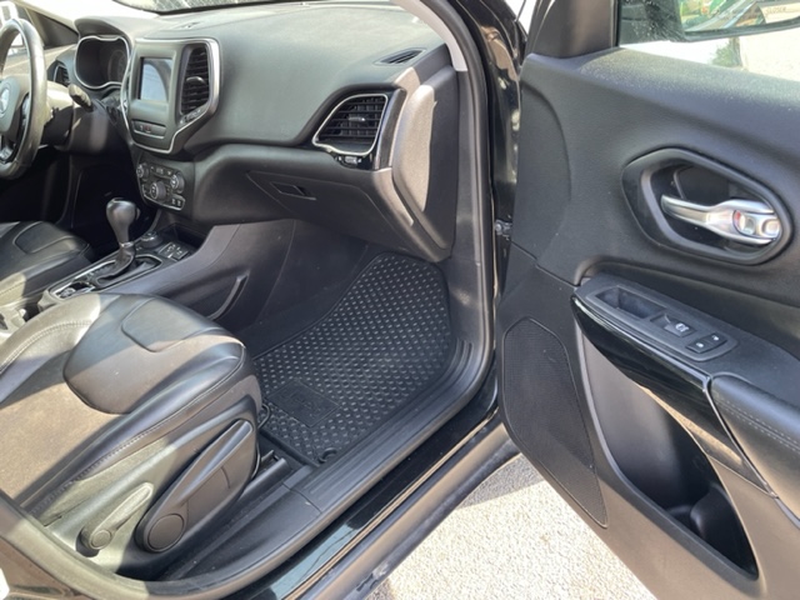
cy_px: 300
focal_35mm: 26
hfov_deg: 67.3
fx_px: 601
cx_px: 400
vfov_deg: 53.1
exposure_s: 1/121
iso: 64
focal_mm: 4.2
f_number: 1.6
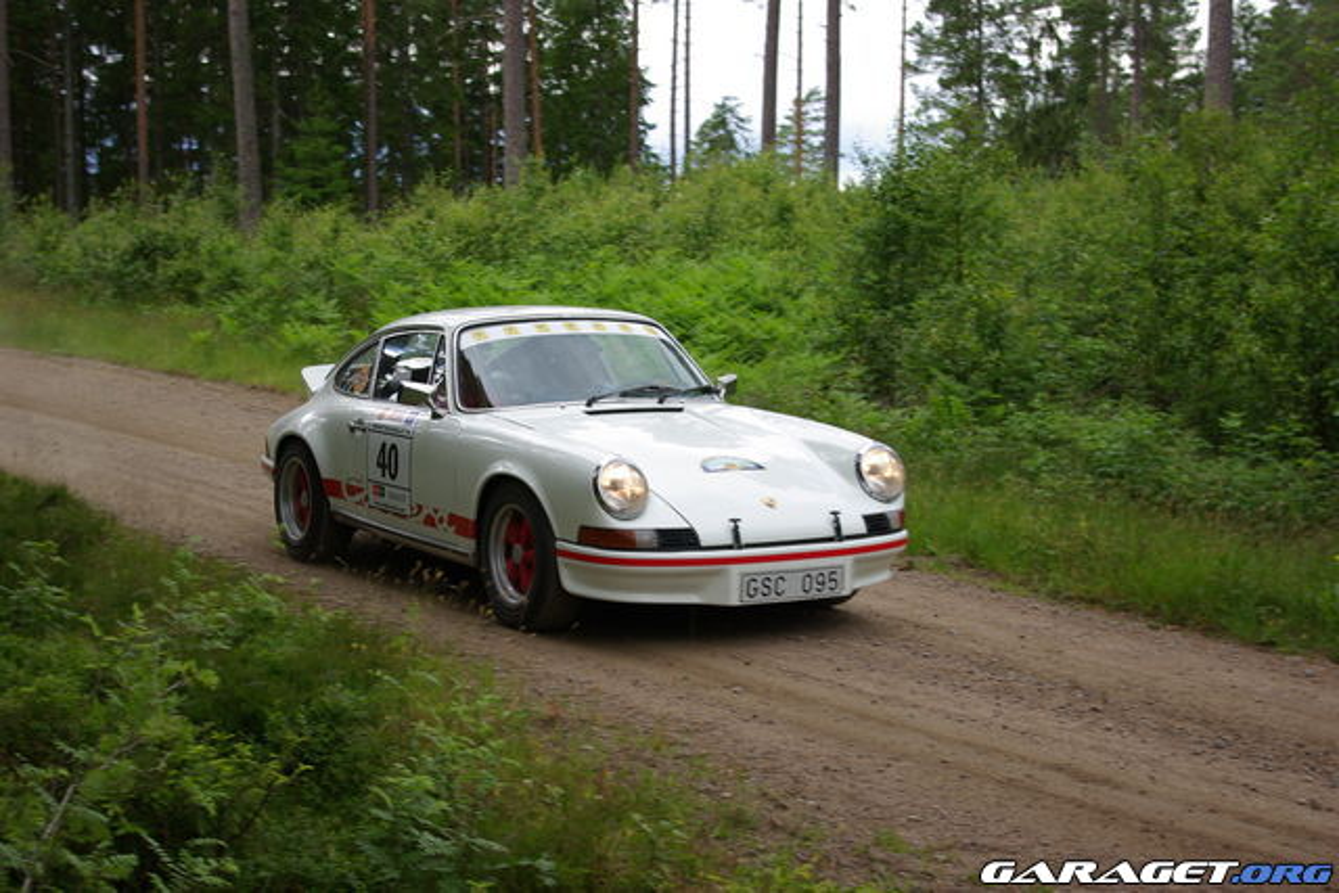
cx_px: 670
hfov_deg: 33.4
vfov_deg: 22.6
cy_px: 446
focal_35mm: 60
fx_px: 2232
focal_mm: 40
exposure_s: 1/250
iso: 200
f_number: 5.6
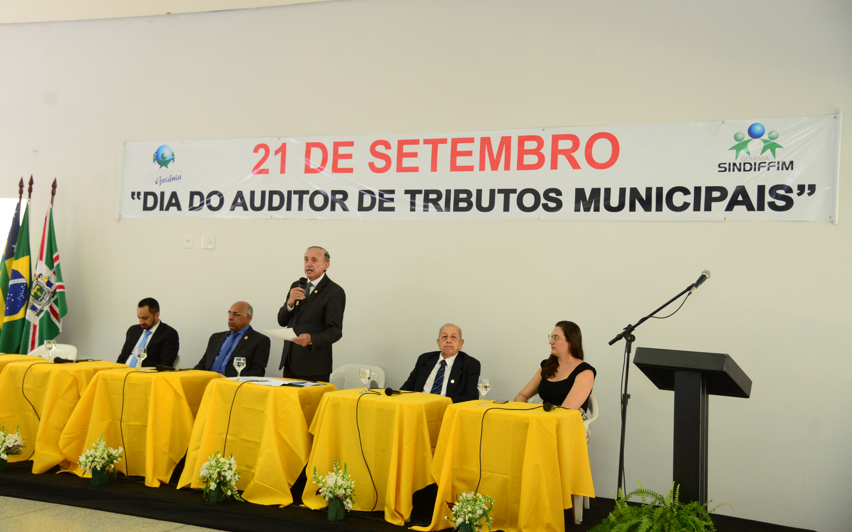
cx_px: 423
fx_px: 1068
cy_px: 246
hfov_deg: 43.5
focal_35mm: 46
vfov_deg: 28.0
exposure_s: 1/125
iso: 1600
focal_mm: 44
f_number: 4
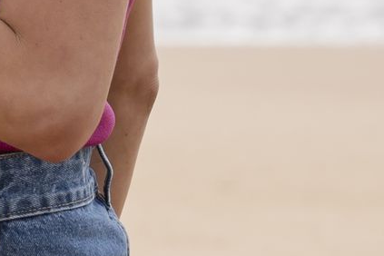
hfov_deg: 2.8
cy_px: -282
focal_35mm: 745
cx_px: -371
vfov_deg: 1.8
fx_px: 7946
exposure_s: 1/500
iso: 100
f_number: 6.3
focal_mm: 123
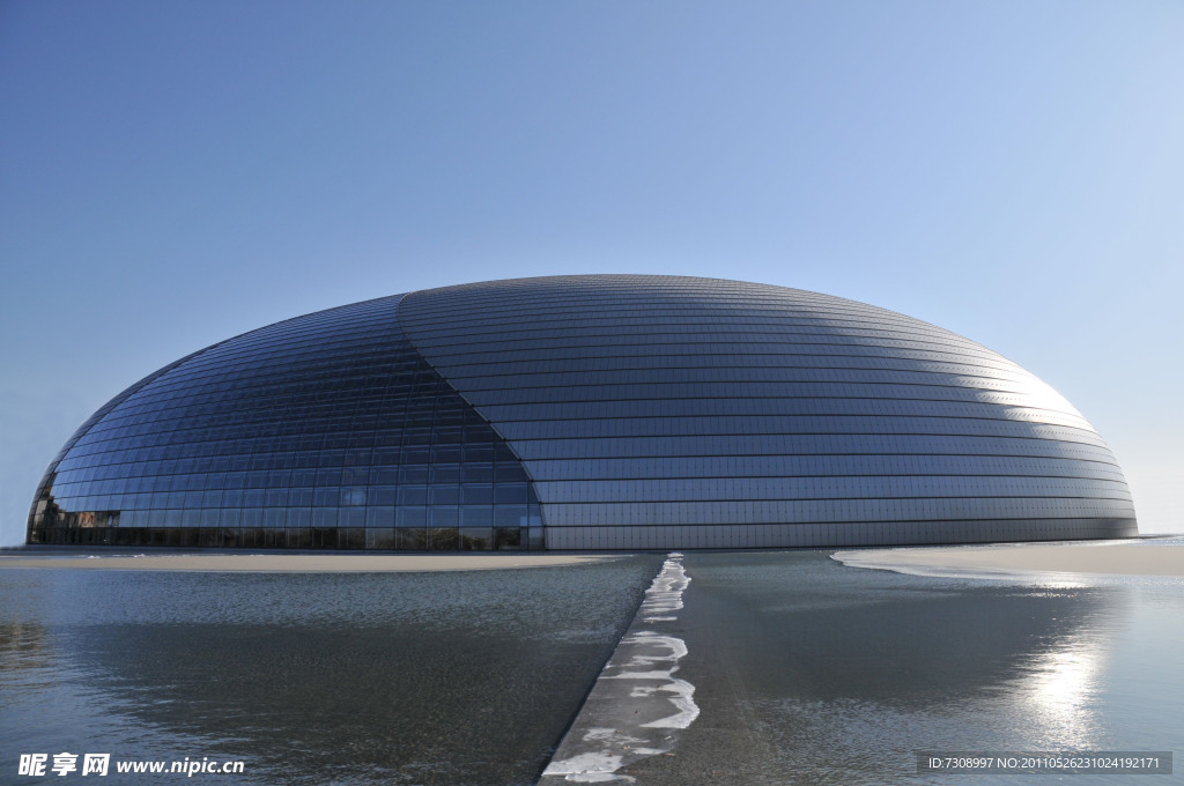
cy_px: 393
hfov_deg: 67.4
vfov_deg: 47.8
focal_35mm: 27
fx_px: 887
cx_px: 592
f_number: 6.3
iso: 200
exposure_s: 1/1600
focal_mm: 18
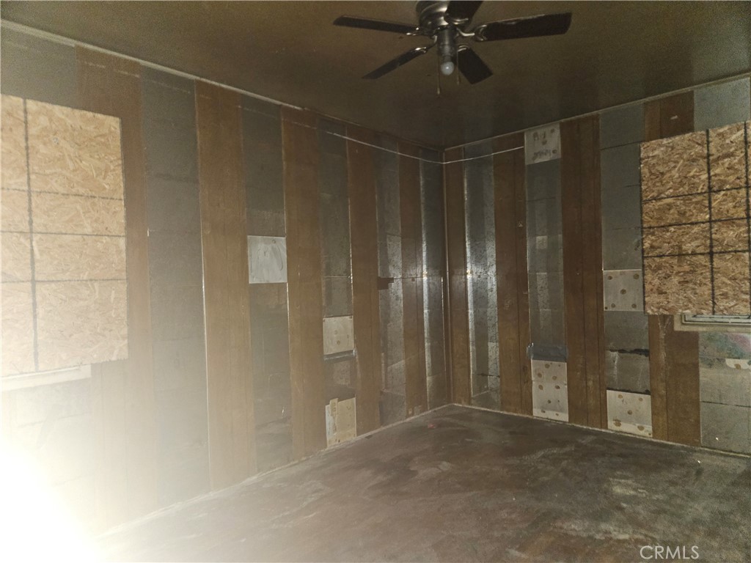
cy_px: 282
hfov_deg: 73.9
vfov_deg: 58.9
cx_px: 376
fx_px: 499
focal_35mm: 23
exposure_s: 1/9.99
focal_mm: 5.4
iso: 320
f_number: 1.8
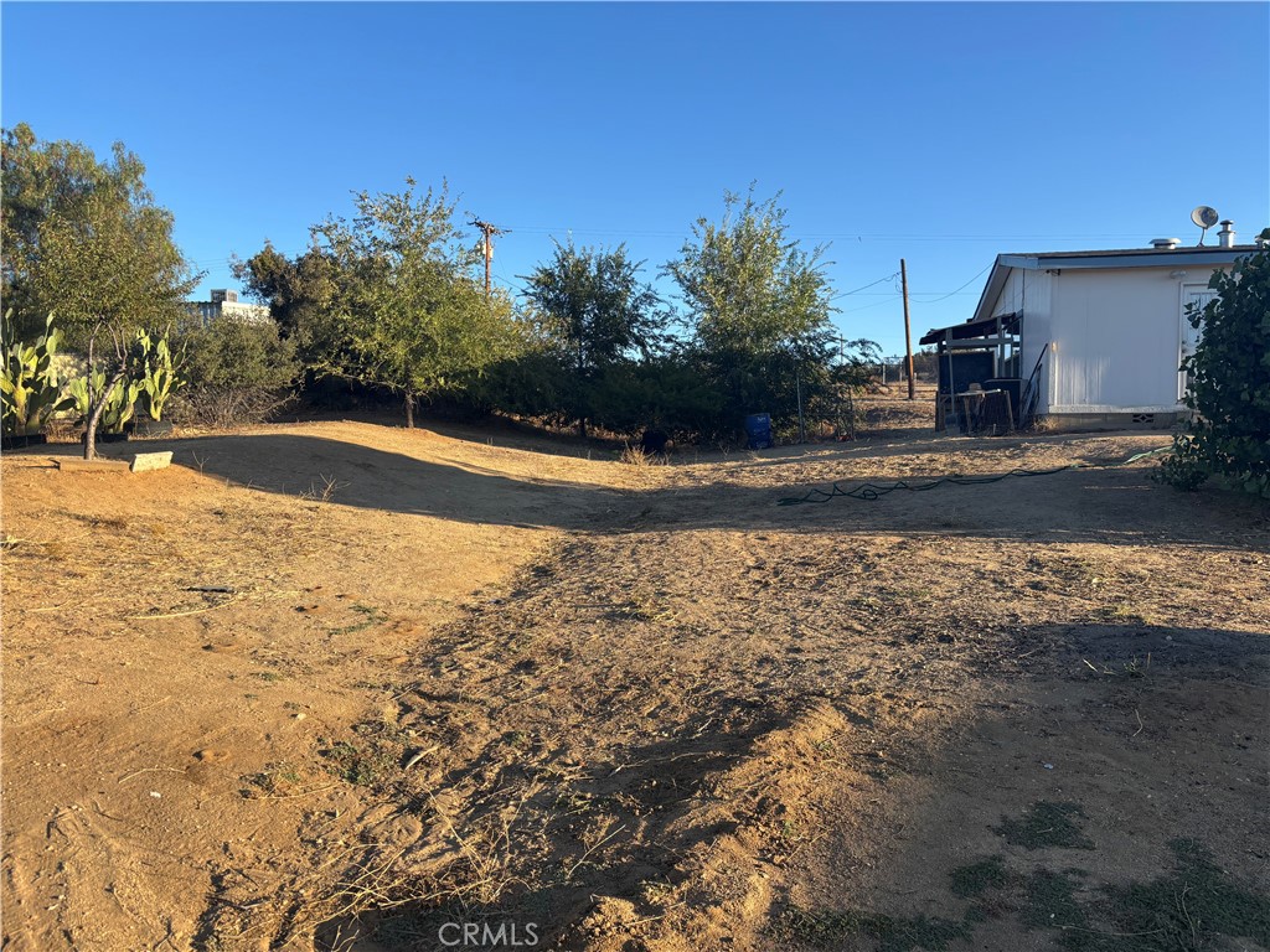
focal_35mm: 26
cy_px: 476
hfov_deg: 67.3
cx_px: 635
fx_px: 954
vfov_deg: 53.1
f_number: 1.6
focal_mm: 5.96
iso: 50
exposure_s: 1/1263
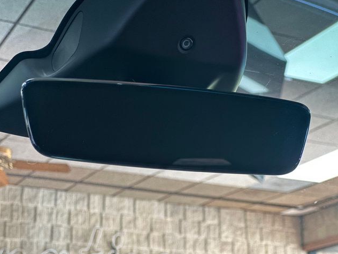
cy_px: 126
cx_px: 168
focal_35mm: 78
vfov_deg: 18.9
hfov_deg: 25.0
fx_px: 762
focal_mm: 9
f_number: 2.8
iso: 125
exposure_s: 1/40
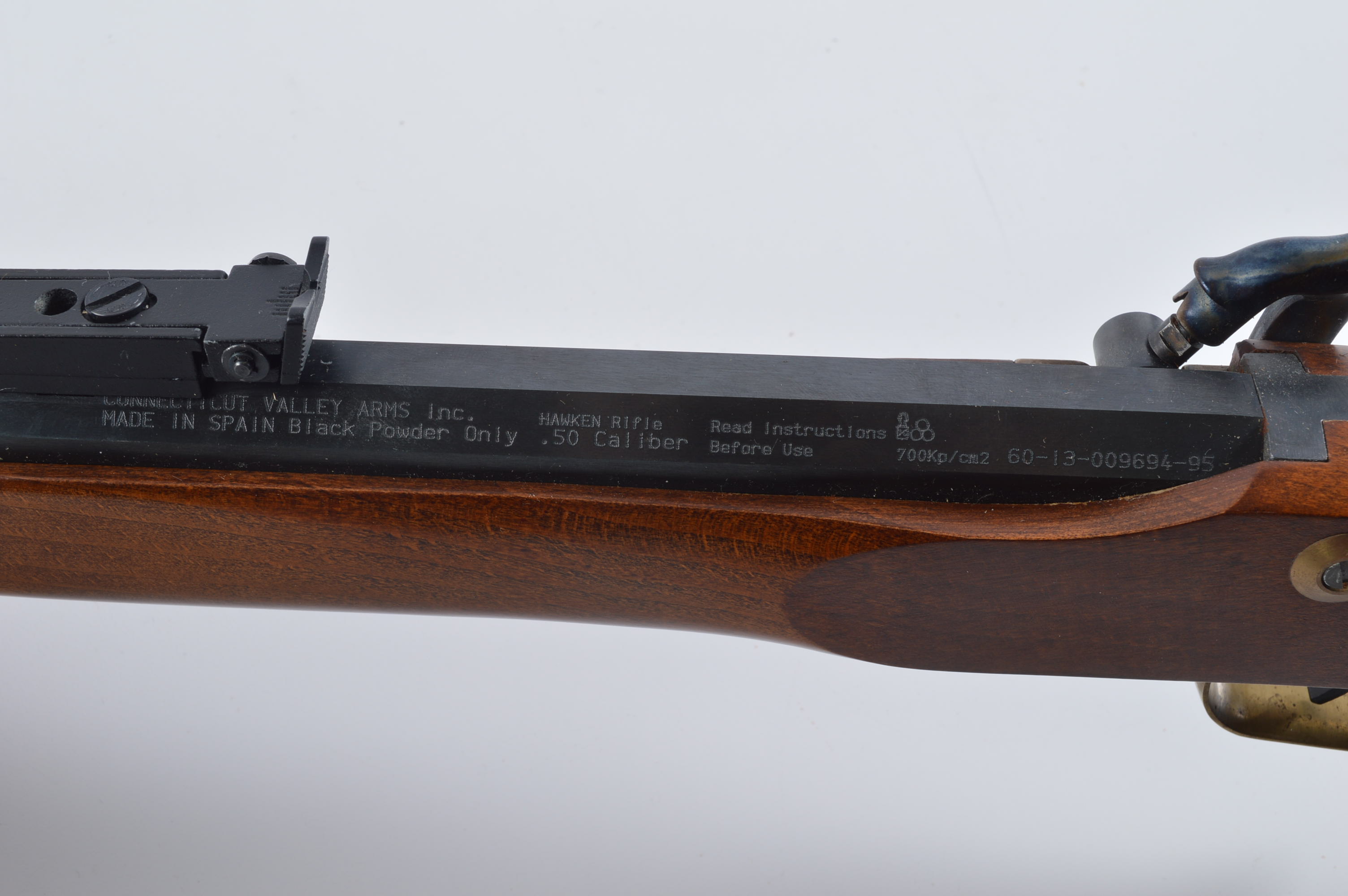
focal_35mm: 45
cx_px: 674
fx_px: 1683
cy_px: 448
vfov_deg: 29.8
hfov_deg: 43.6
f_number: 10
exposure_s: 1/125
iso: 100
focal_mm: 30
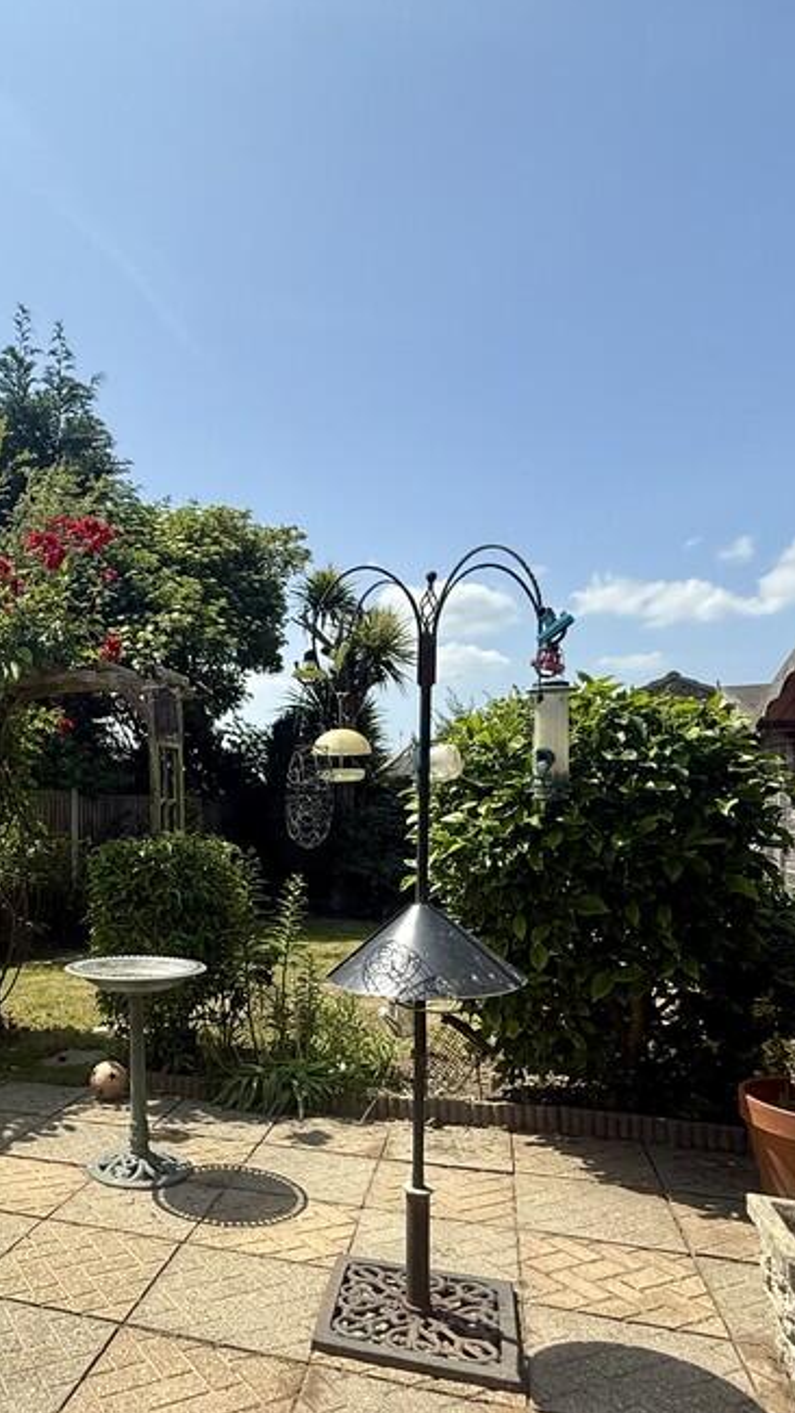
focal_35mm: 24
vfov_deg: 75.7
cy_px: 823
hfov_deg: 44.8
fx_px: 900
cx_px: 135
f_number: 2.2
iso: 50
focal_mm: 2.22
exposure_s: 1/1235
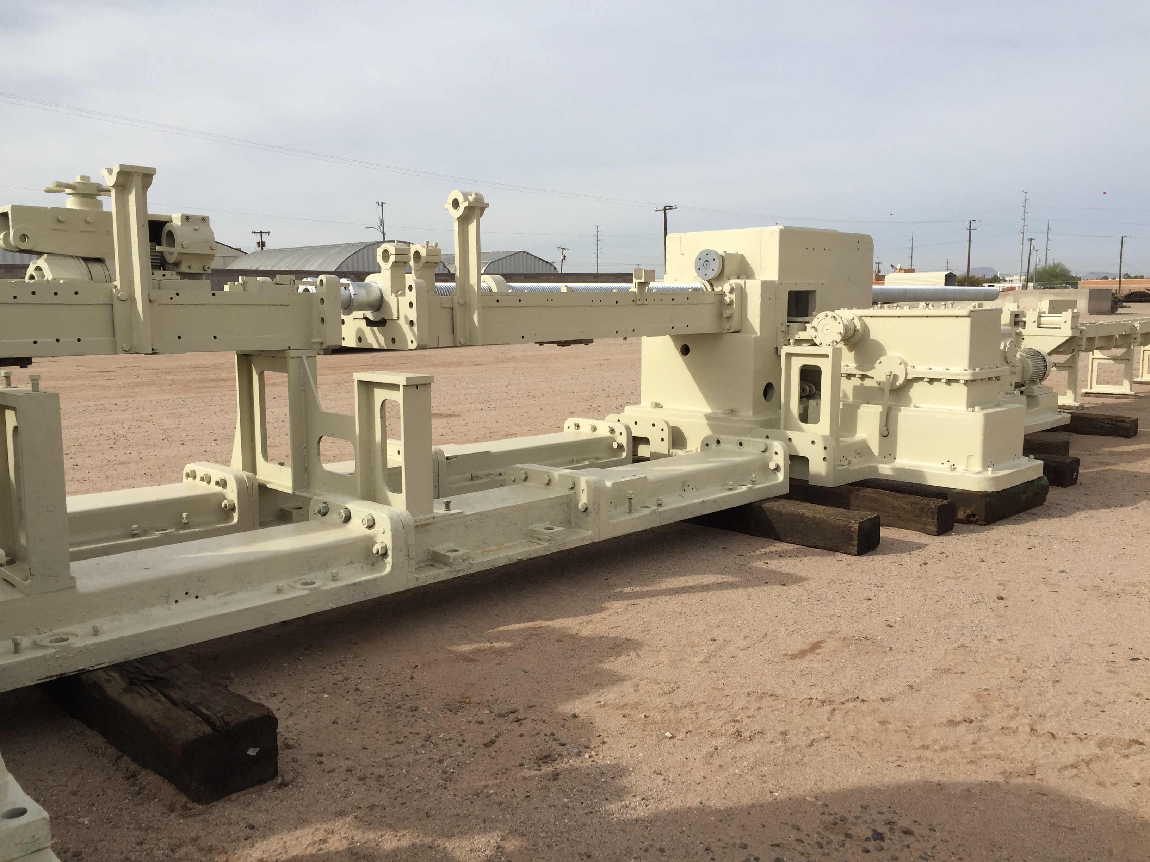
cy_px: 431
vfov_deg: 48.2
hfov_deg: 61.7
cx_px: 575
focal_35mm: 29
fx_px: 963
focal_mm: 4.15
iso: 32
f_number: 2.2
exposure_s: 1/2475
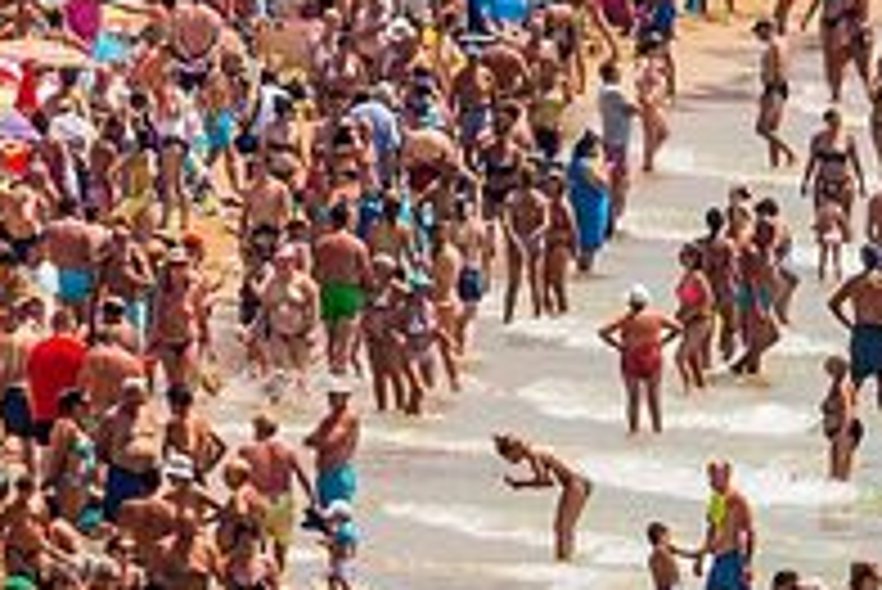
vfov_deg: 1.0
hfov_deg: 1.4
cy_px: 576
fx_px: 34962
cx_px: 544
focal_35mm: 1426
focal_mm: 400
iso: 200
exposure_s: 1/3200
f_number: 4
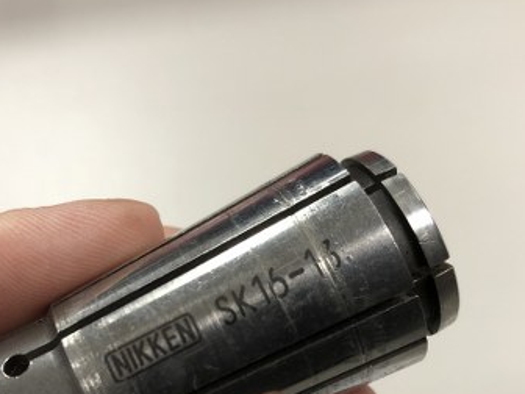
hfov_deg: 38.2
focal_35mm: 50
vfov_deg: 28.8
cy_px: 281
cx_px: 253
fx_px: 758
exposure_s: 1/25
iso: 32
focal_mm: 3.99
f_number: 1.8
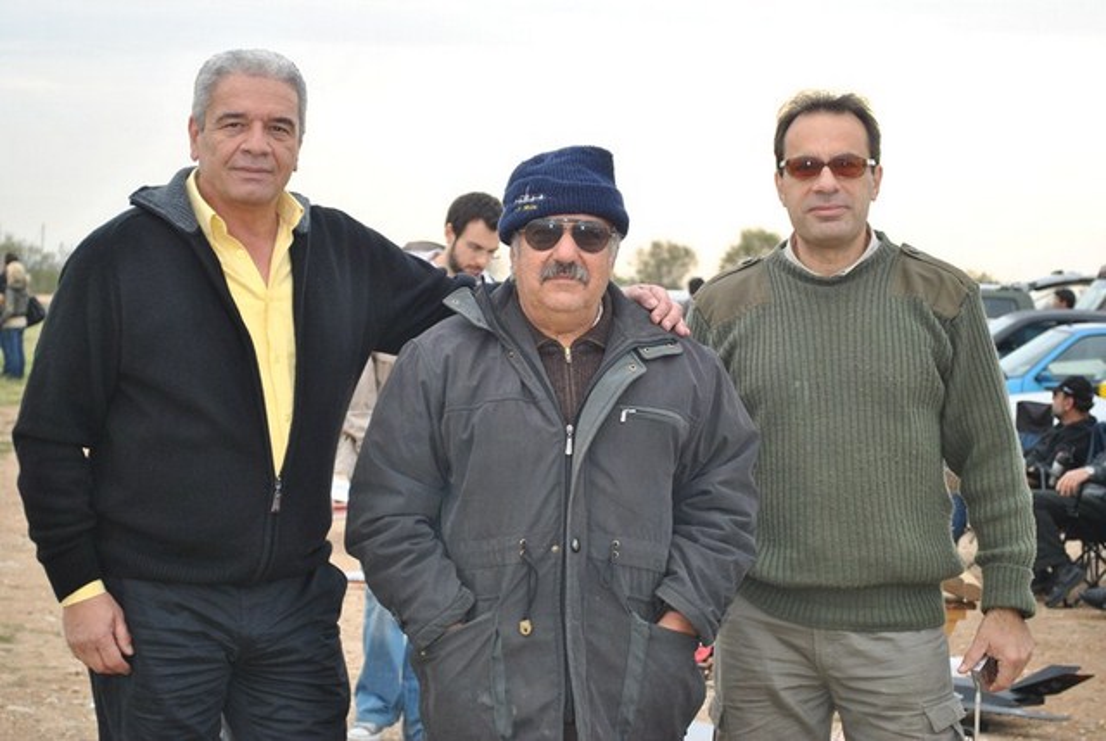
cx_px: 553
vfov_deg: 17.6
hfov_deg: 25.9
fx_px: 2400
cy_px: 370
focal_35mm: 78
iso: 200
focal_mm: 52
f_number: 5.6
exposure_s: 1/100
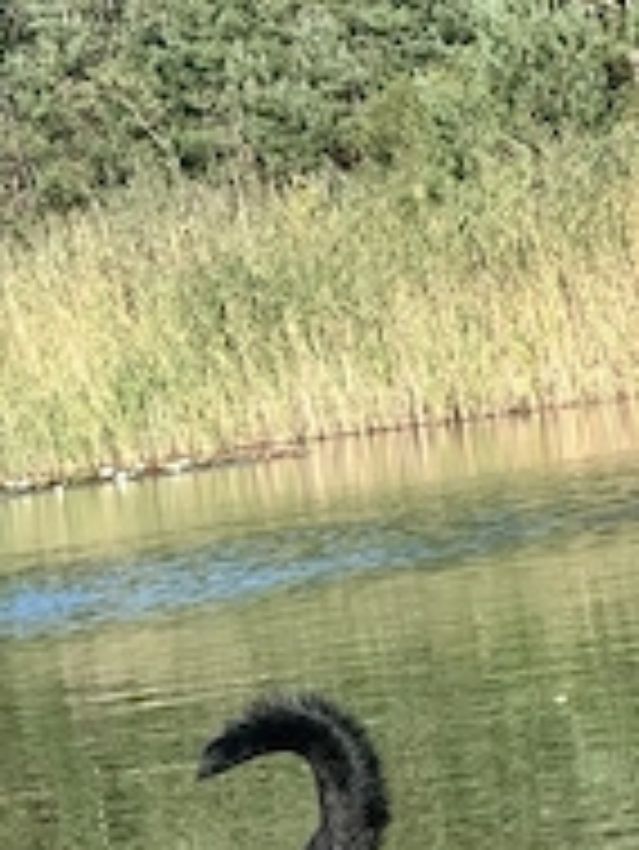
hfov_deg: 9.1
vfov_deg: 12.0
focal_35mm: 163
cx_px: 90
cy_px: 828
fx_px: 4007
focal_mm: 9
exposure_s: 1/445
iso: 32
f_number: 2.8
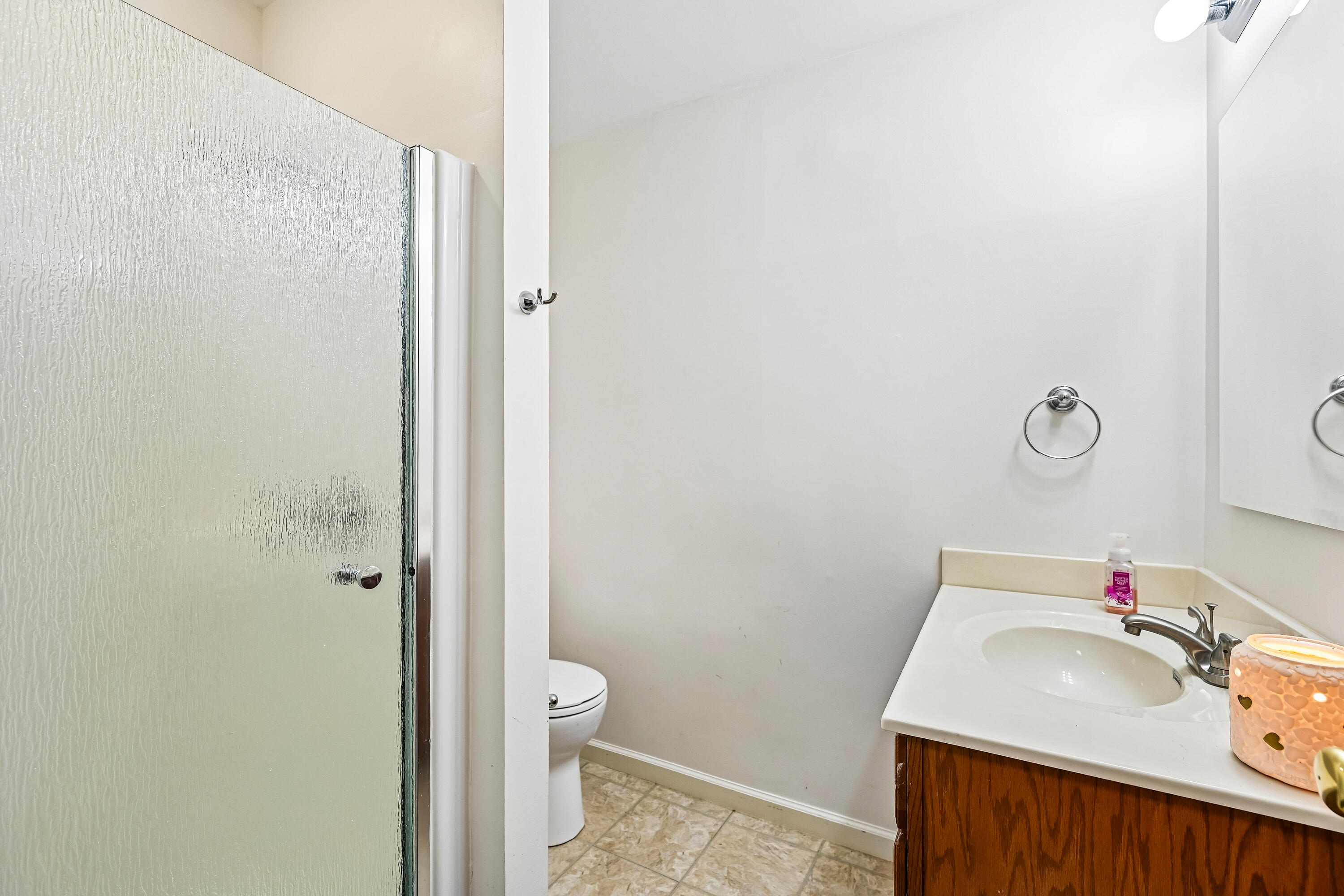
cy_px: 448
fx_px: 560
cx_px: 672
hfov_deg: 100.4
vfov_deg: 77.3
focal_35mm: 15
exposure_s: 1/45
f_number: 4.8
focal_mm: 15
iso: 400
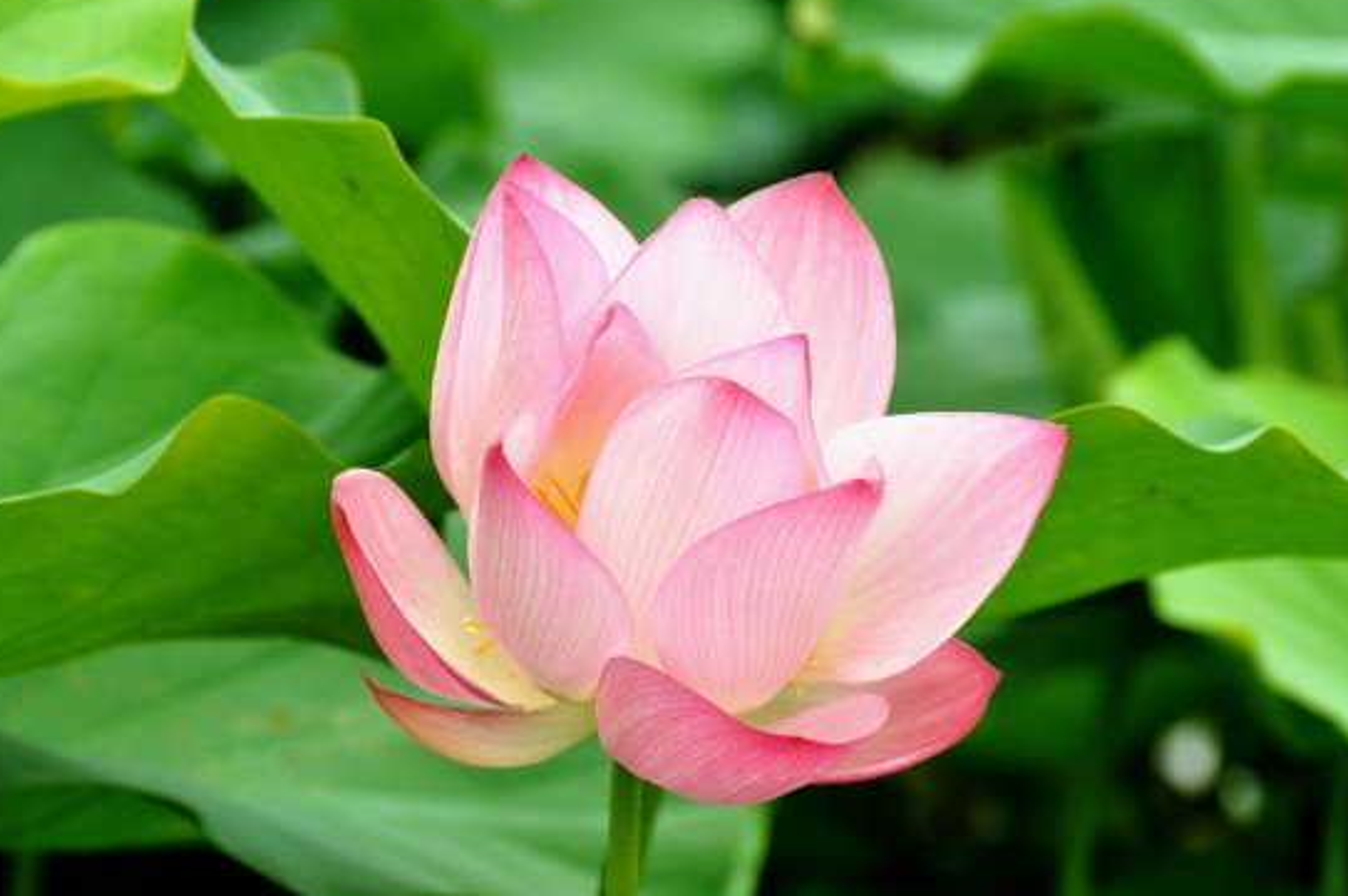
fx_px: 7445
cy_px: 458
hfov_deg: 10.3
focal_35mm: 199
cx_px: 727
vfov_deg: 6.9
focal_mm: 120
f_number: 11
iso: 400
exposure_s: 1/200
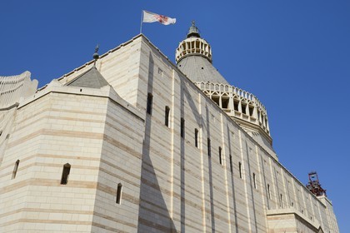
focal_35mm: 34
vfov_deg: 38.9
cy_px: 116
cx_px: 175
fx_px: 331
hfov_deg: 55.8
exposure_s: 1/400
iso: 200
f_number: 13
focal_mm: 34
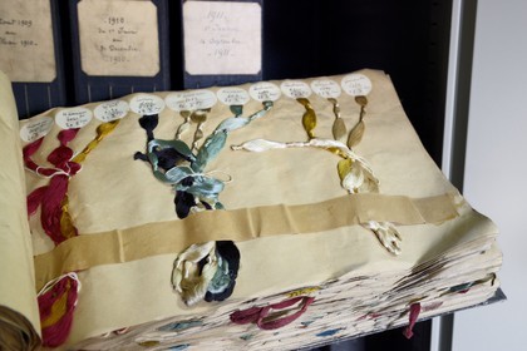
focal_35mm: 38
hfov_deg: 50.7
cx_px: 264
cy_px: 176
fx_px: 556
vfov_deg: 35.1
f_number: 5
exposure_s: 1/20
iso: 800
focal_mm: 38
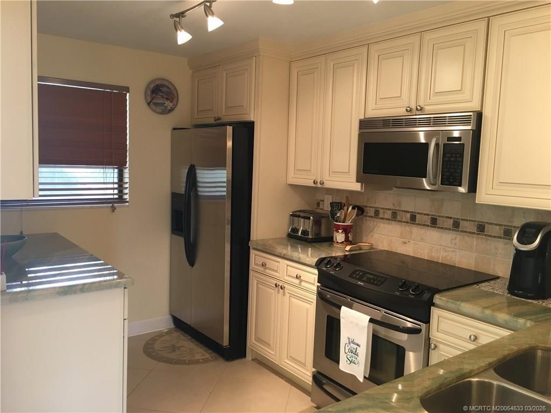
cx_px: 276
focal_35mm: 29
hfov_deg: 61.7
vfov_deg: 48.2
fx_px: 462
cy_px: 206
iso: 100
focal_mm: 4.15
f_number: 2.2
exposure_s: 1/30
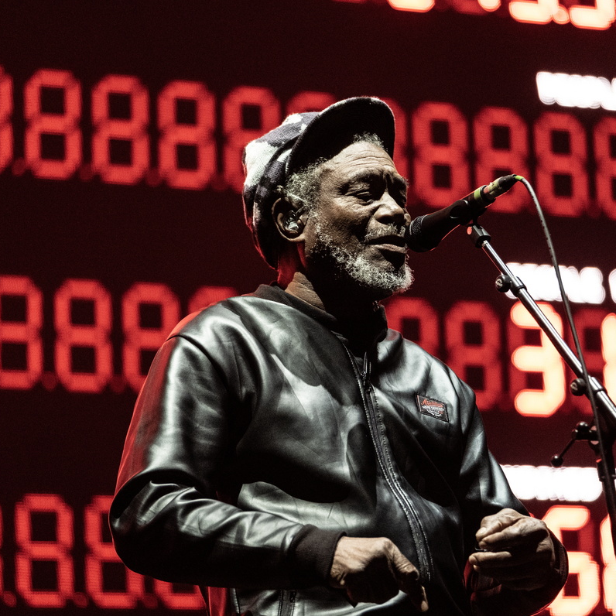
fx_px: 5416
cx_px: 354
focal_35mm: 269
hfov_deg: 6.5
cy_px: 309
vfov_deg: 6.5
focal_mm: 140
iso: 3200
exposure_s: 1/400
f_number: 2.8
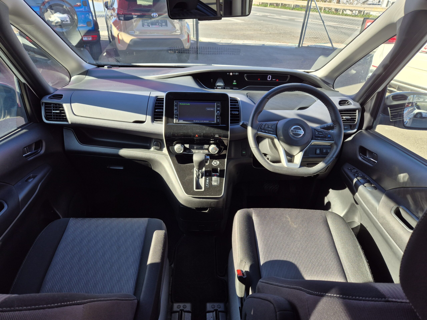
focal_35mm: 23
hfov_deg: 73.9
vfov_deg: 58.9
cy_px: 160
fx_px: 284
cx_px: 214
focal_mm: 5.4
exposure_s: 1/265
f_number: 1.8
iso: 25
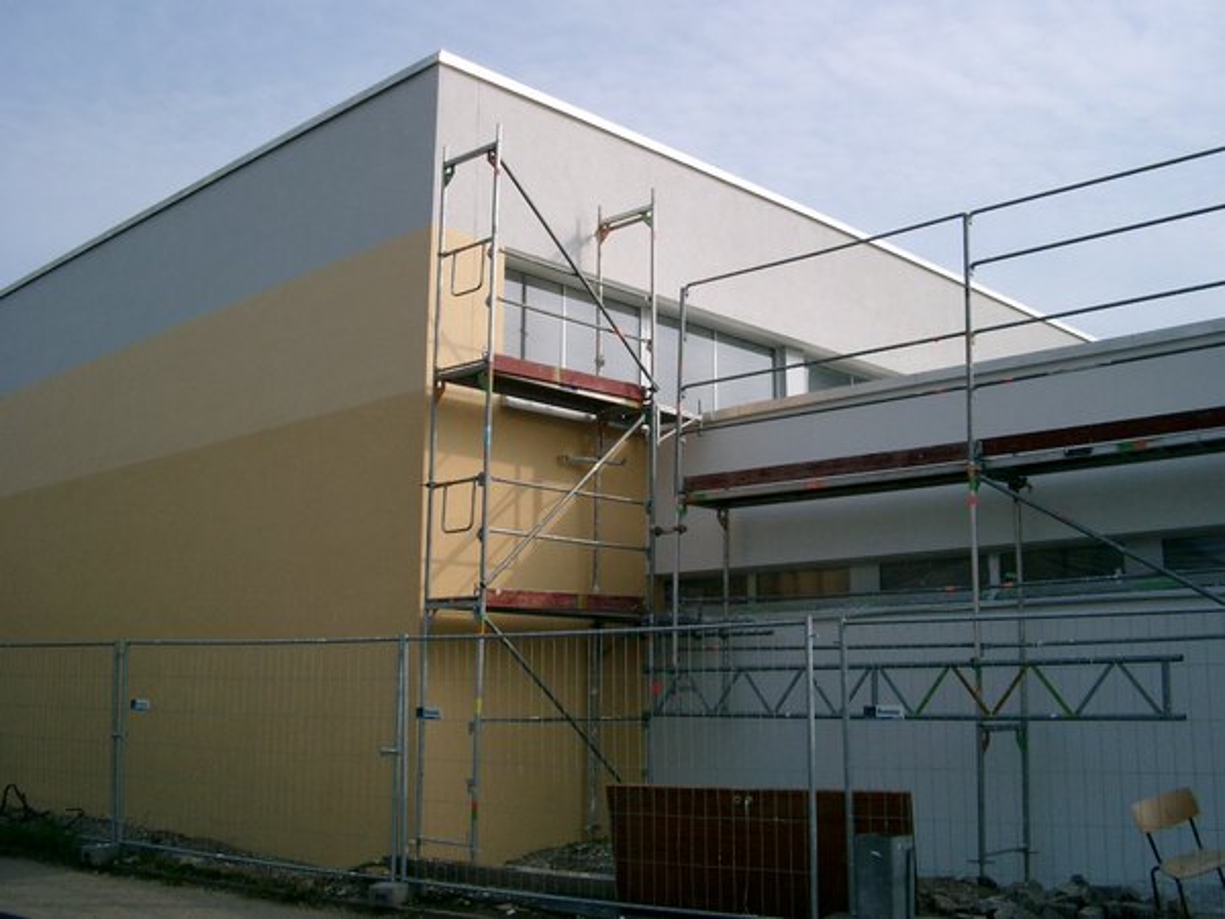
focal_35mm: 37
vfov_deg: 38.7
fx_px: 1309
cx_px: 612
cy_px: 460
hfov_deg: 50.1
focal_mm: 7.6
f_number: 5
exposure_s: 1/640
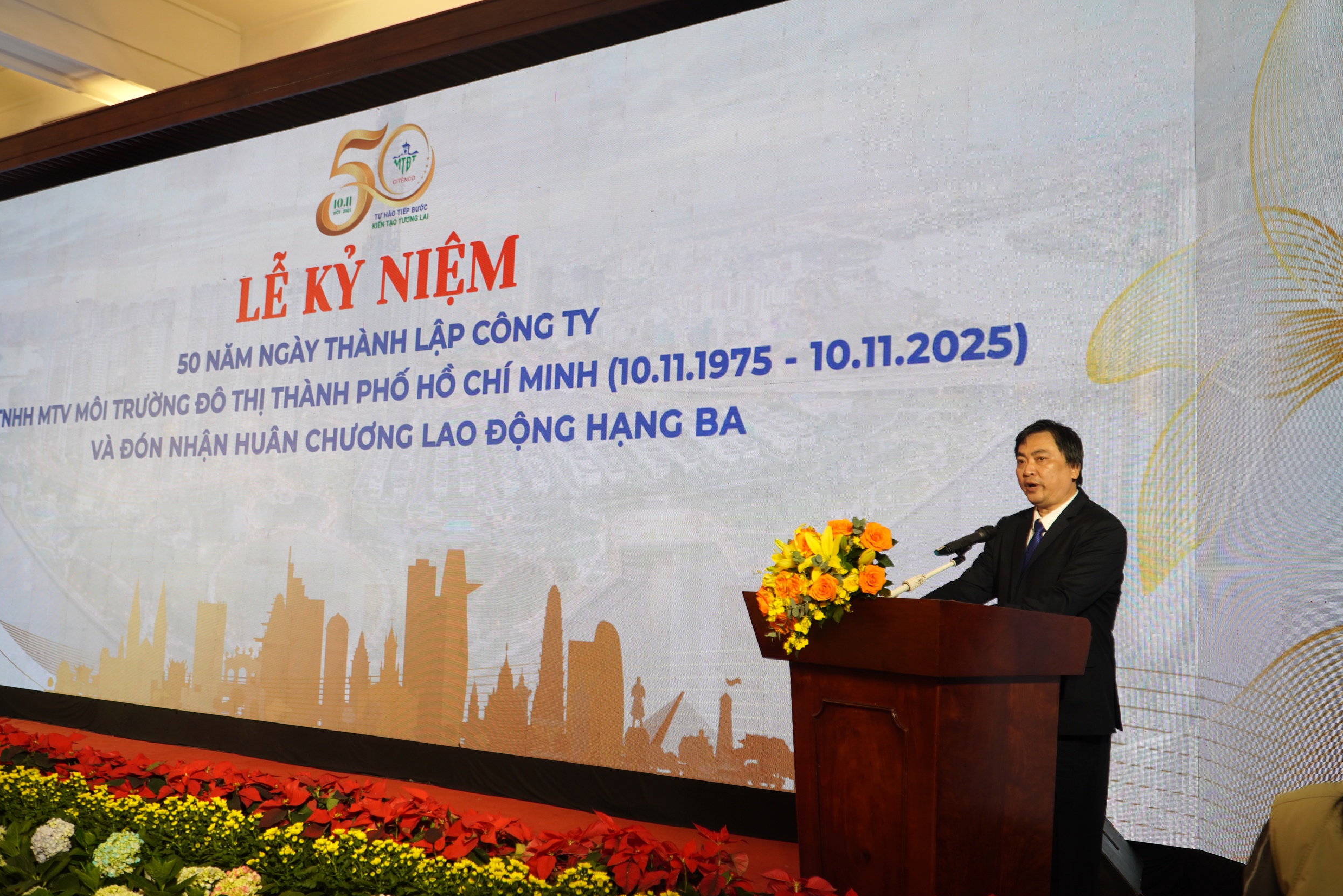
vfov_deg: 42.3
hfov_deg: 60.3
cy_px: 458
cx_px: 666
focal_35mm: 31
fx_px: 1157
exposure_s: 1/30
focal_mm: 20
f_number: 4
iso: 125
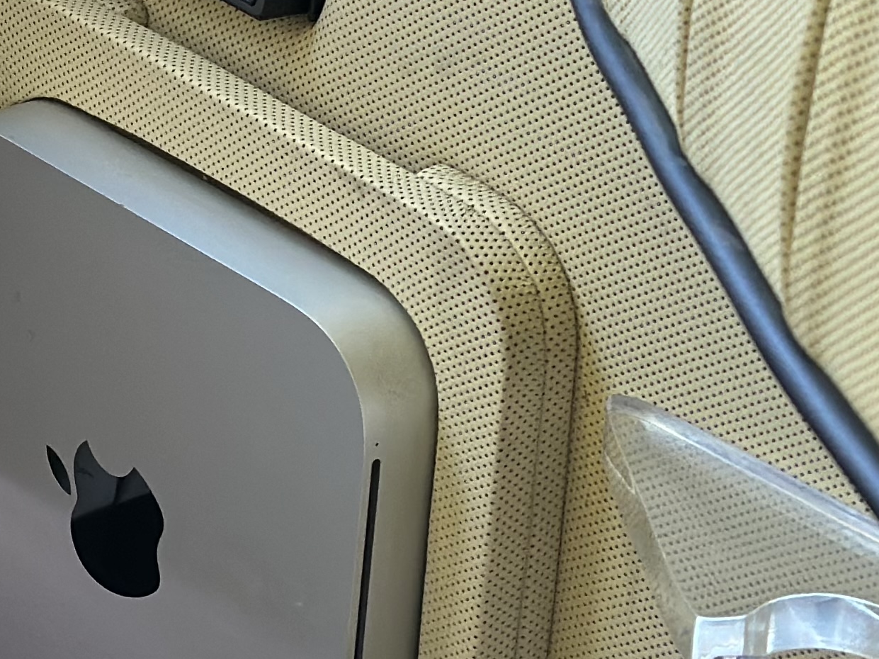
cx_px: -362
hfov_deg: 12.2
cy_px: 201
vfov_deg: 9.5
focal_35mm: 156
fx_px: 3960
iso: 125
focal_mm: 6.86
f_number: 1.78
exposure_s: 1/50
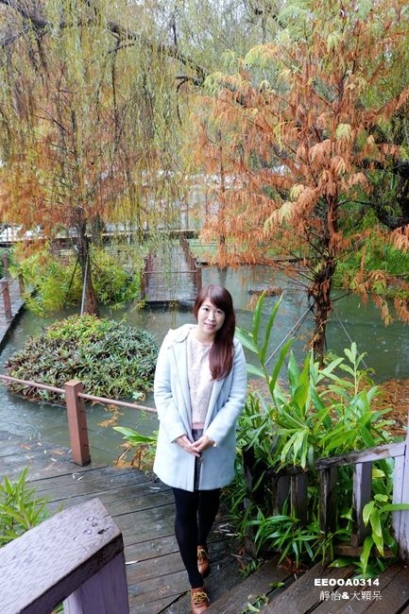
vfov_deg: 73.8
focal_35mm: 24
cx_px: 204
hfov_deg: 53.1
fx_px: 409
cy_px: 307
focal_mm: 9.13
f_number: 2.8
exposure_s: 1/30
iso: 250
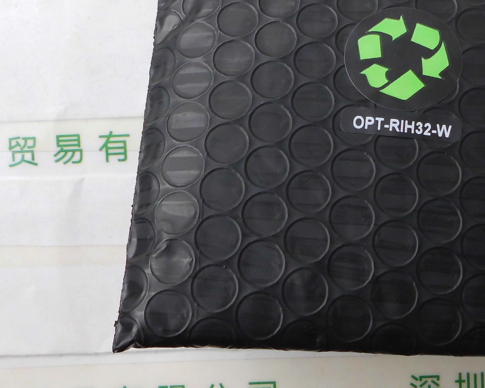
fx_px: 947
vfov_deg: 23.0
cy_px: 126
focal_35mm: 66
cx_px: 344
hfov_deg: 28.4
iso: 100
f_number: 8.8
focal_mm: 5.5
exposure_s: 1/234
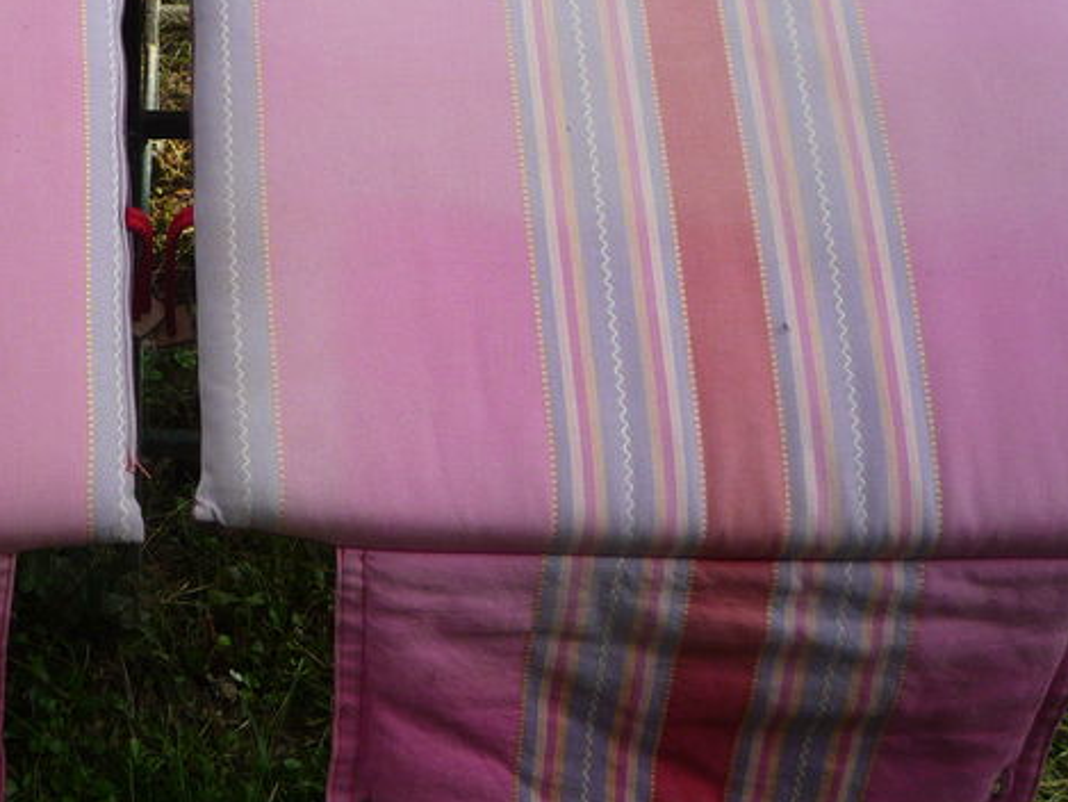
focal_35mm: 64
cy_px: 296
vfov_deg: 22.9
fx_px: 1975
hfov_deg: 29.4
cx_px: 187
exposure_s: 1/250
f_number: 4
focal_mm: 5.2
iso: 100
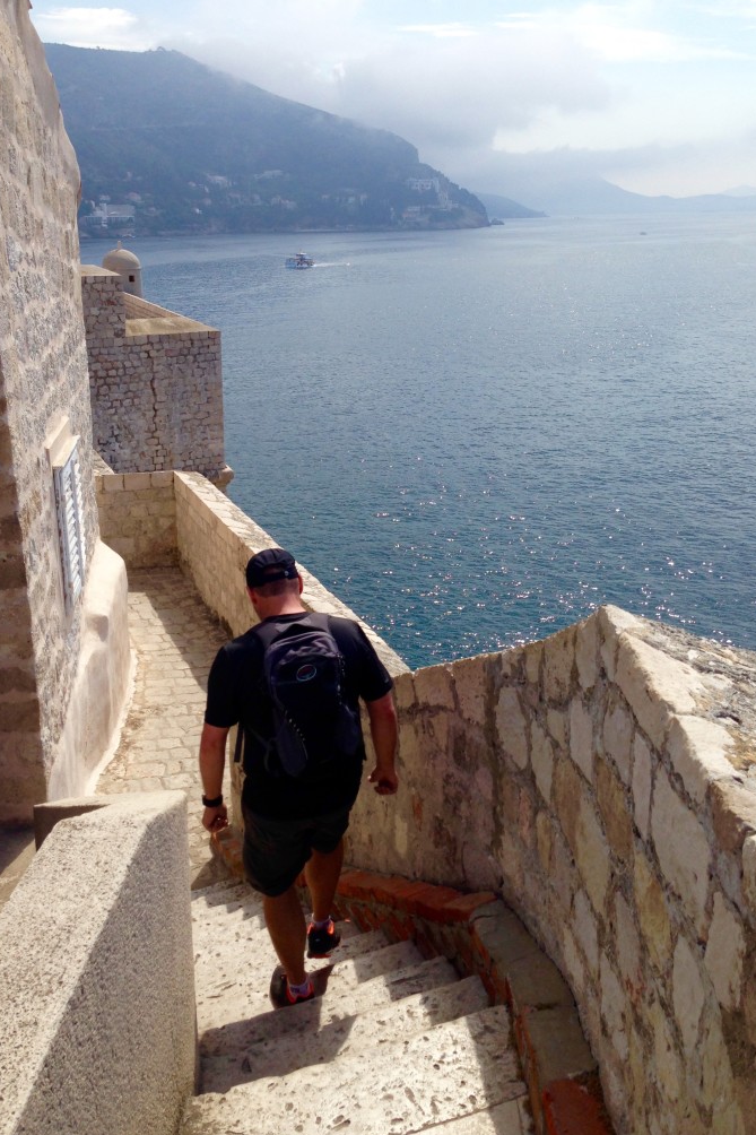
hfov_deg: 37.8
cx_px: 389
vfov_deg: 54.4
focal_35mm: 35
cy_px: 561
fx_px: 1103
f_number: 2.4
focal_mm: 4.12
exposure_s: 1/1355
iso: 50
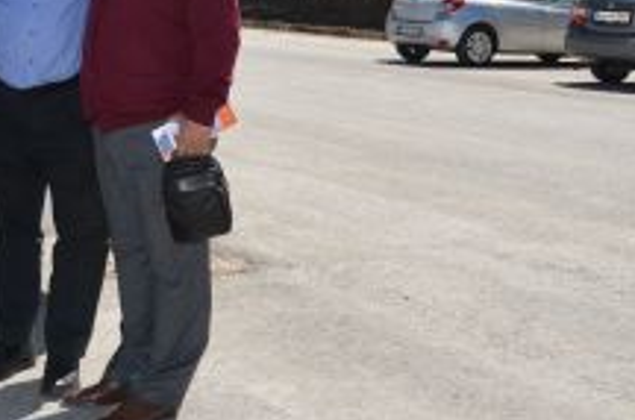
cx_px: 115
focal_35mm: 75
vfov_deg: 17.2
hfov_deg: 26.5
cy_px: -95
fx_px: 1320
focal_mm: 18
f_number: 9
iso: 100
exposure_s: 1/250
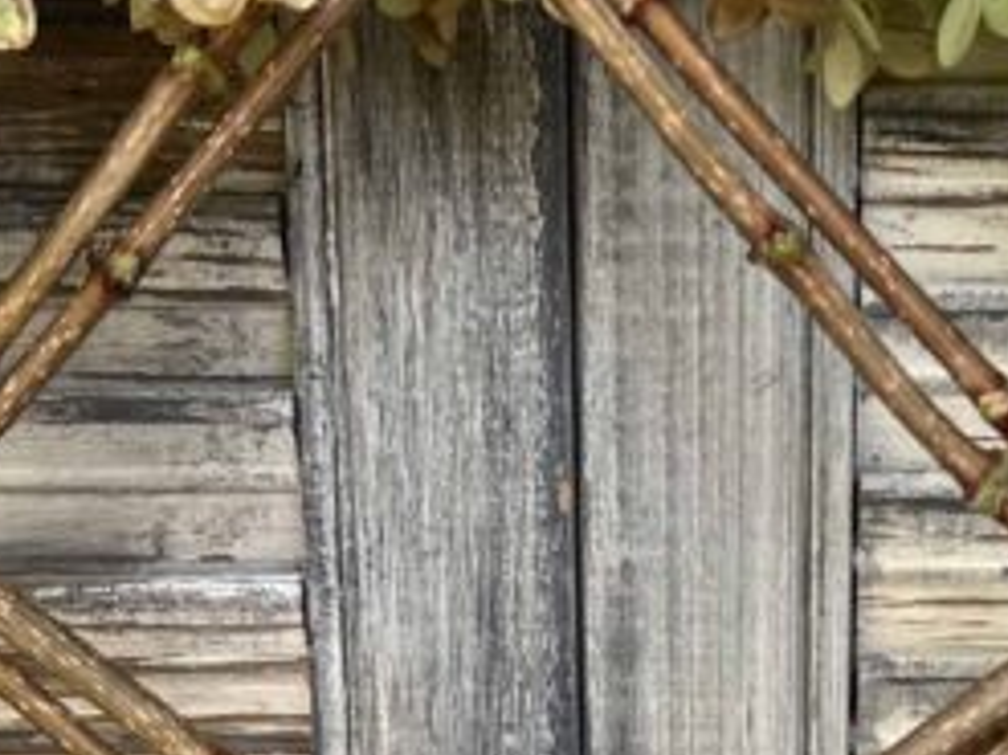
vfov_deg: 13.1
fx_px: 3143
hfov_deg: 18.1
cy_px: 1041
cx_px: 718
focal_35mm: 108
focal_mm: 5.7
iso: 40
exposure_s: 1/121
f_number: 1.5
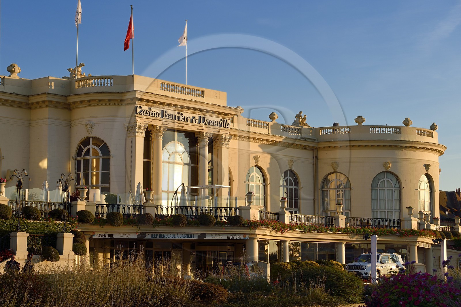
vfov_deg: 20.9
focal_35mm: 65
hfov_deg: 31.0
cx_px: 230
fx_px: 832
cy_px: 154
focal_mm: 65
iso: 200
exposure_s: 1/250
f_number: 9
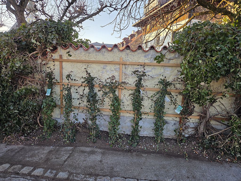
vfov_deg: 58.9
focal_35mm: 23
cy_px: 90
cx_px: 120
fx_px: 160
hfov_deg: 73.9
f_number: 1.8
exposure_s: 1/970
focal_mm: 5.4
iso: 80
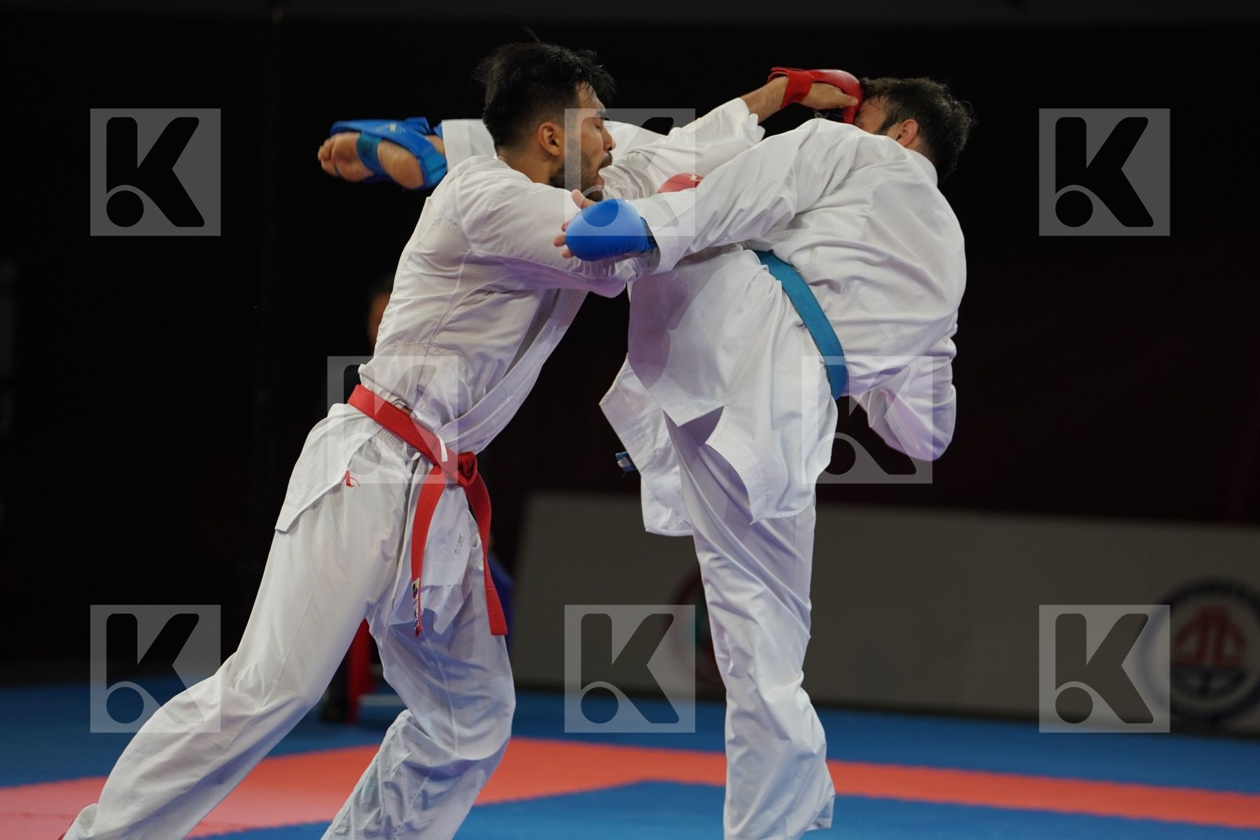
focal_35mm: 186
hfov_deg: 11.1
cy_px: 420
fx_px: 6509
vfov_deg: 7.4
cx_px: 630
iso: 1250
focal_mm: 186
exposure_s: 1/1000
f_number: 2.8
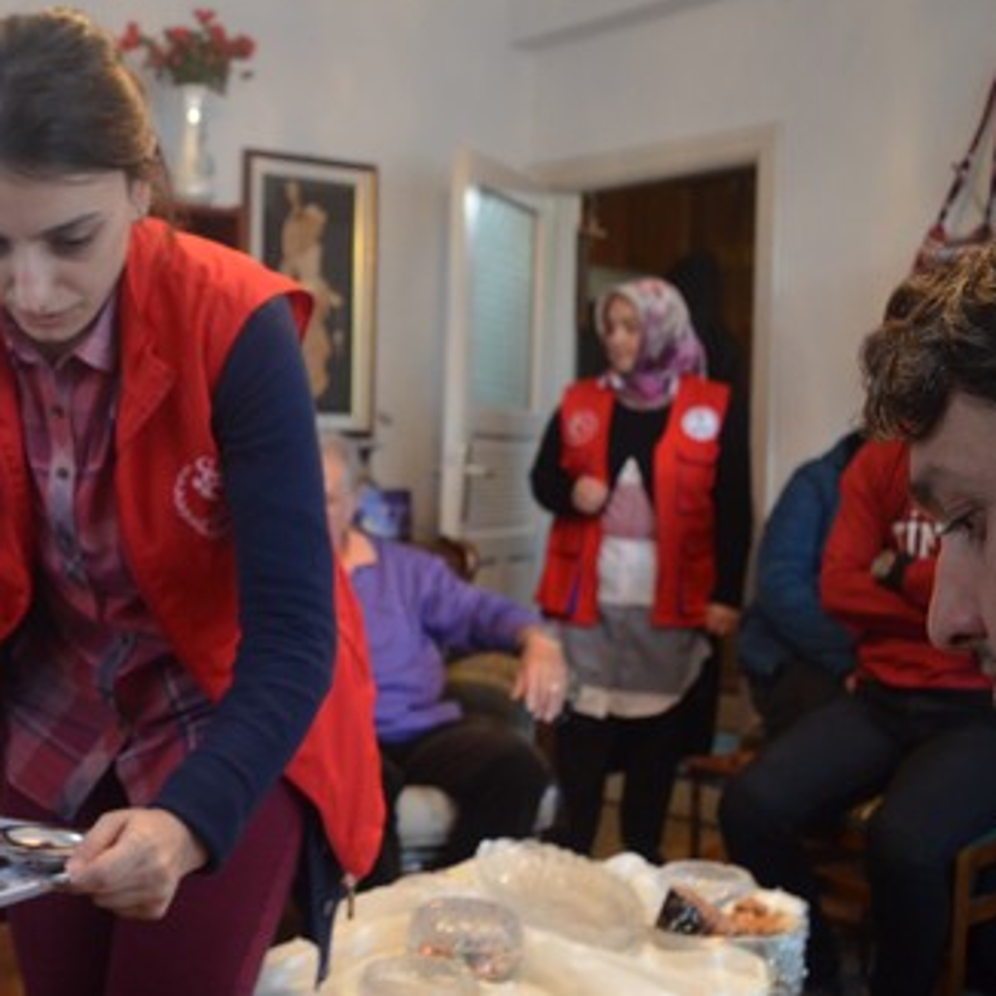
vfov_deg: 36.0
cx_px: 86
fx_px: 1530
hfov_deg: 34.0
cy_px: 559
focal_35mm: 47
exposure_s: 1/30
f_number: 3.5
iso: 1100
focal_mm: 18
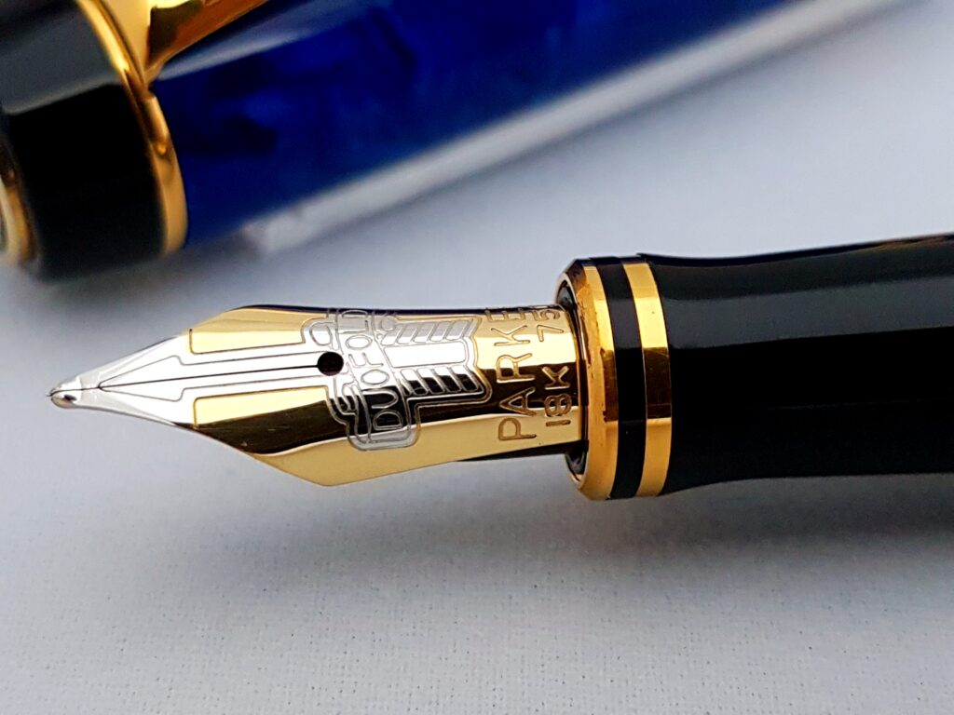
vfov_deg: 53.1
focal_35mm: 26
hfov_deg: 67.3
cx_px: 477
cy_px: 358
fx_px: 717
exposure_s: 1/5072
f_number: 1.7
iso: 250
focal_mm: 4.2
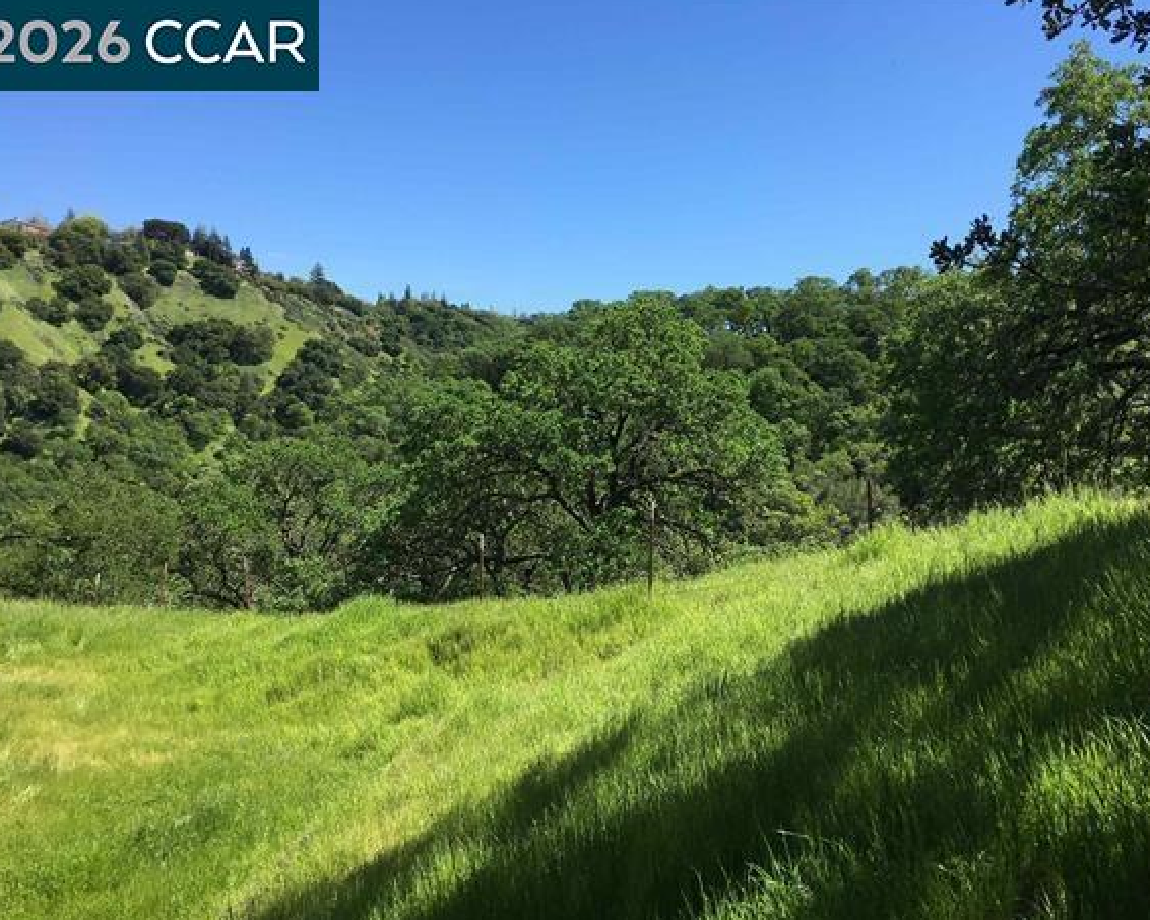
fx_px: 1089
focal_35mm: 32
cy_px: 477
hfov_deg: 55.6
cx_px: 563
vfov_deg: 45.8
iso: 25
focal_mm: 4.15
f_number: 2.2
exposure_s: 1/1221
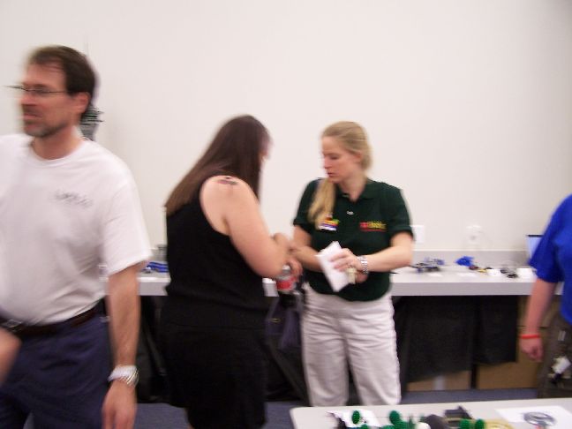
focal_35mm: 38
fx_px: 628
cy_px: 214
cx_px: 286
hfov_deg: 49.0
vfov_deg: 37.7
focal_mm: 6.3
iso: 140
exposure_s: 1/10
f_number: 2.8
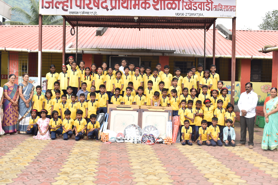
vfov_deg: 33.7
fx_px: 306
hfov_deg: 48.9
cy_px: 81
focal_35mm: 40
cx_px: 136
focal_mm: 23
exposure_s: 1/160
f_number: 6.3
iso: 250
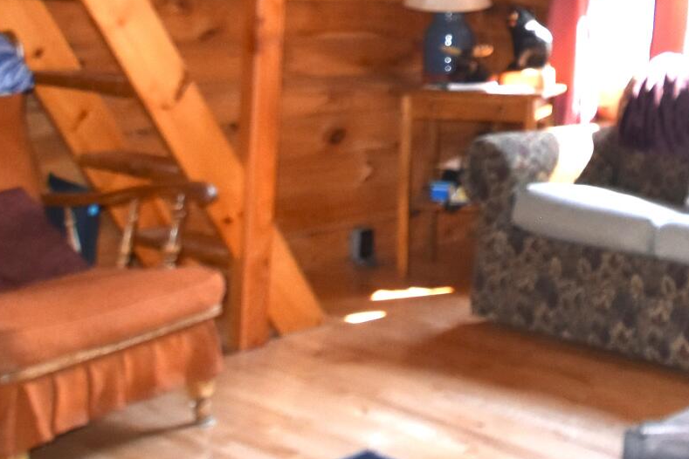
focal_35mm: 57
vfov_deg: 22.5
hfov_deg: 31.9
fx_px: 1091
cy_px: -34
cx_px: 713
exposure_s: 1/125
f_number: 5.6
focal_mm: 10
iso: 800
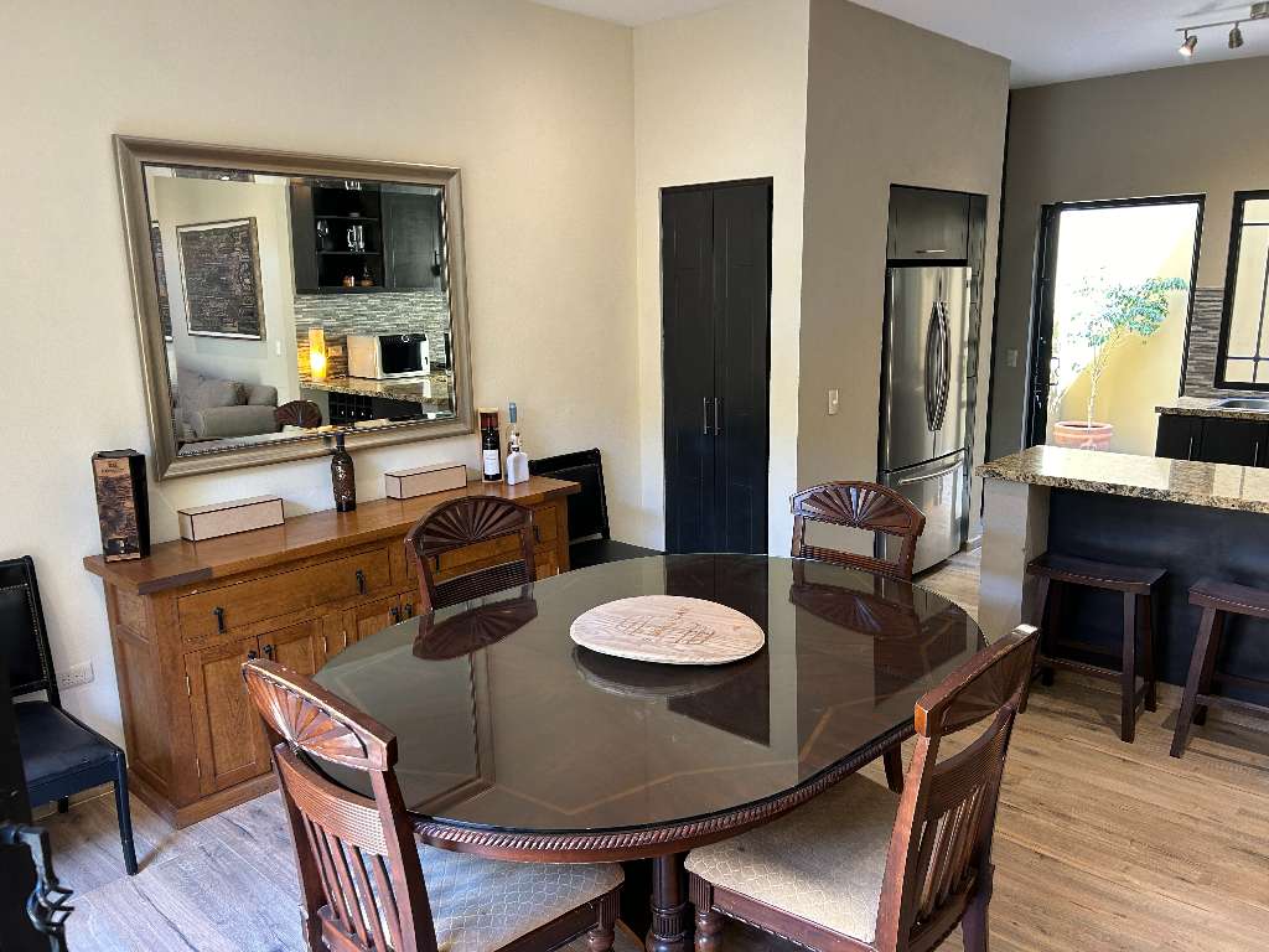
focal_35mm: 26
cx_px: 634
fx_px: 953
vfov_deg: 53.1
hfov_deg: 67.3
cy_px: 476
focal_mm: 5.7
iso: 100
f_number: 1.5
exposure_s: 1/60
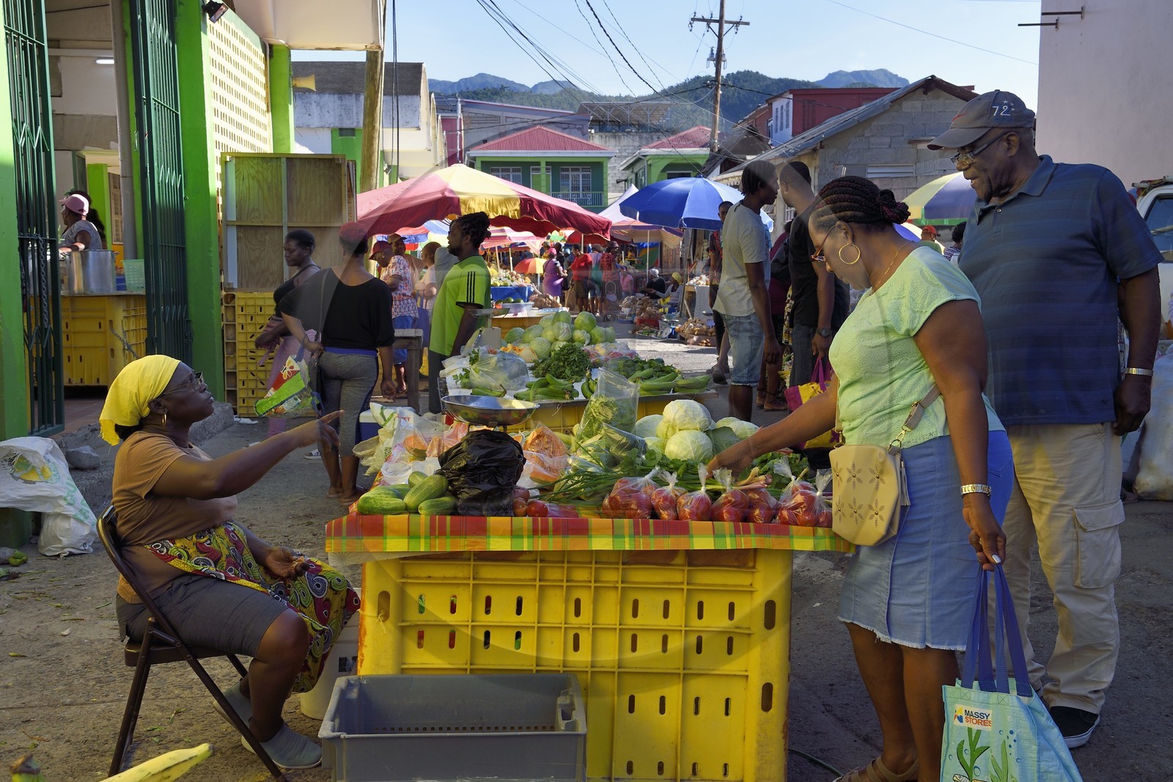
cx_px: 586
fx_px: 1303
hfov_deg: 48.5
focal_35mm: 40
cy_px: 391
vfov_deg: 33.4
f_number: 11
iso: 200
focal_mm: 40
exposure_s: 1/160
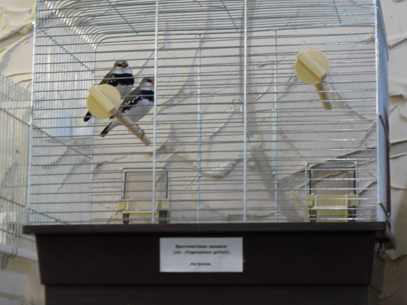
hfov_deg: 19.6
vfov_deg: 14.8
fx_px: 1176
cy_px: 152
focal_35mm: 100
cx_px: 204
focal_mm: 16.3
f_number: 4.4
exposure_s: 1/10
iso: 200
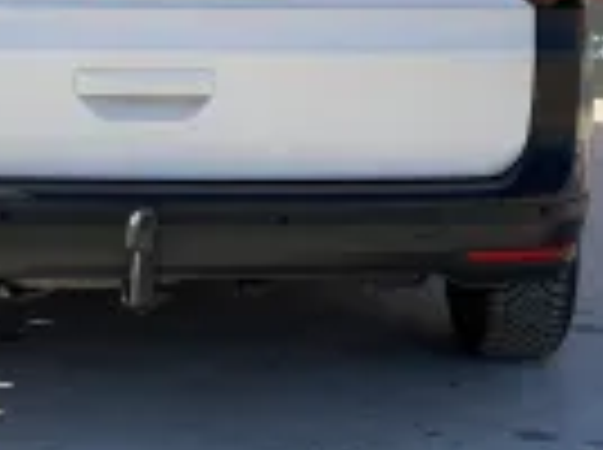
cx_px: 198
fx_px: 2243
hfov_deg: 15.3
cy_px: 4
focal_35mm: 129
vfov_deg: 11.3
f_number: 1.78
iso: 80
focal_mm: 6.76
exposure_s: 1/2976
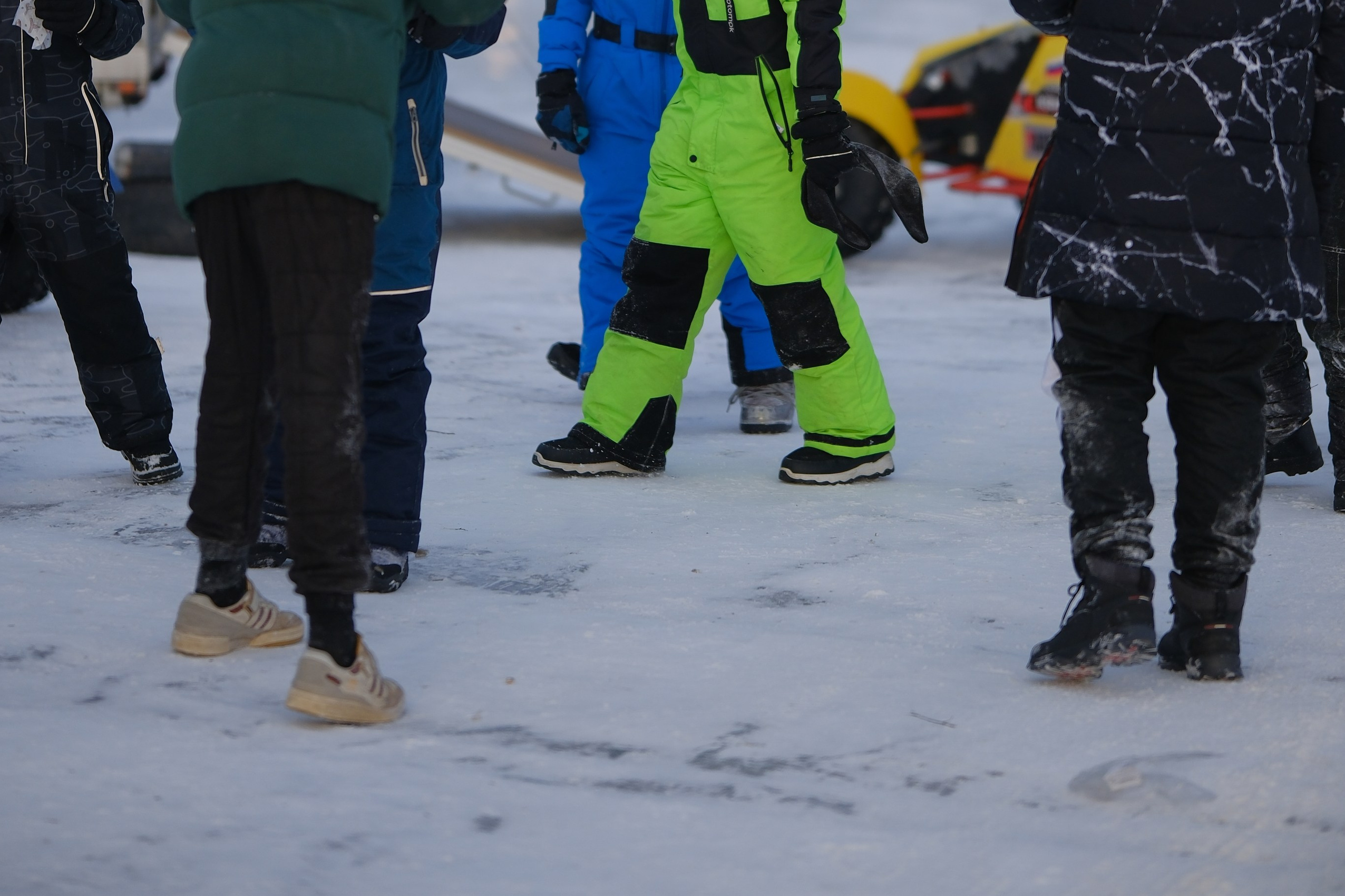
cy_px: -64
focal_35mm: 170
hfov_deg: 12.1
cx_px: 674
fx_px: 6352
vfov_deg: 8.0
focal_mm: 75
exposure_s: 1/5800
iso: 160
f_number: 1.2
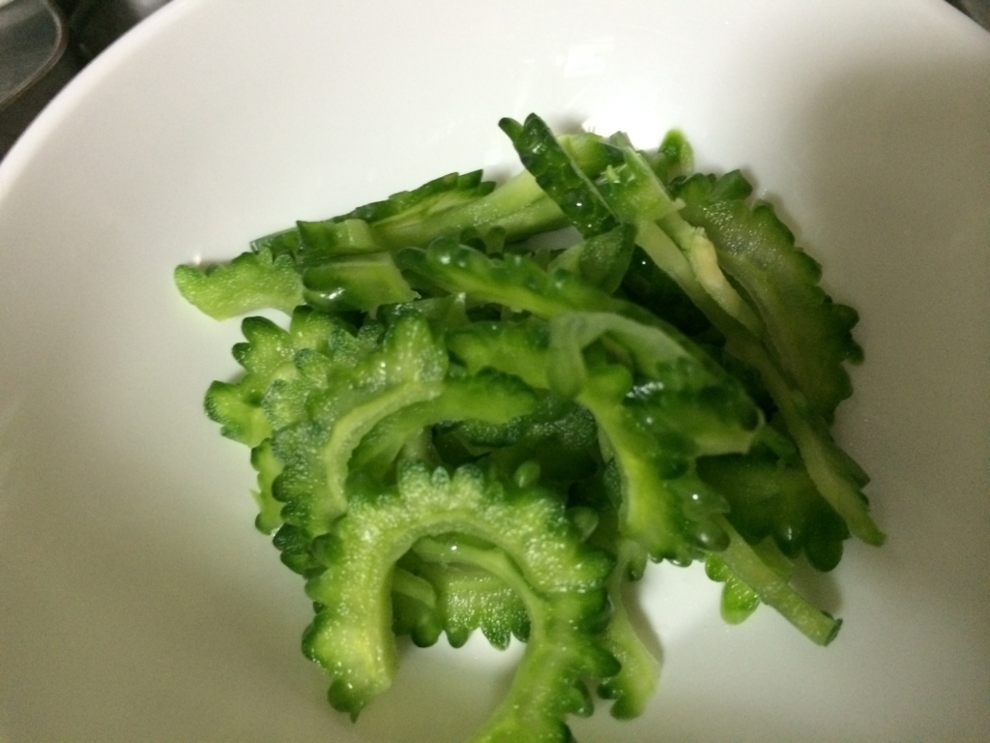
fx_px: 858
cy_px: 372
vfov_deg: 46.8
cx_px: 495
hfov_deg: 60.0
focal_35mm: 30
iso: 400
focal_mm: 4.12
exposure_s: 1/15
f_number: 2.2
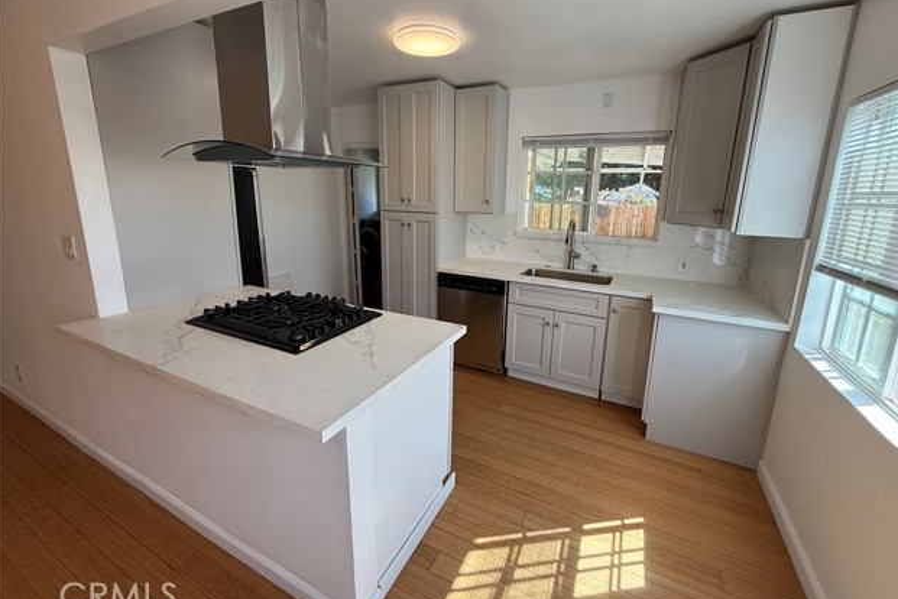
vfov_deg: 77.1
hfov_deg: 100.4
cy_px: 269
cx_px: 458
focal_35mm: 15
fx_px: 374
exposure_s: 1/120
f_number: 2.2
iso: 64
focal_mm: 2.22
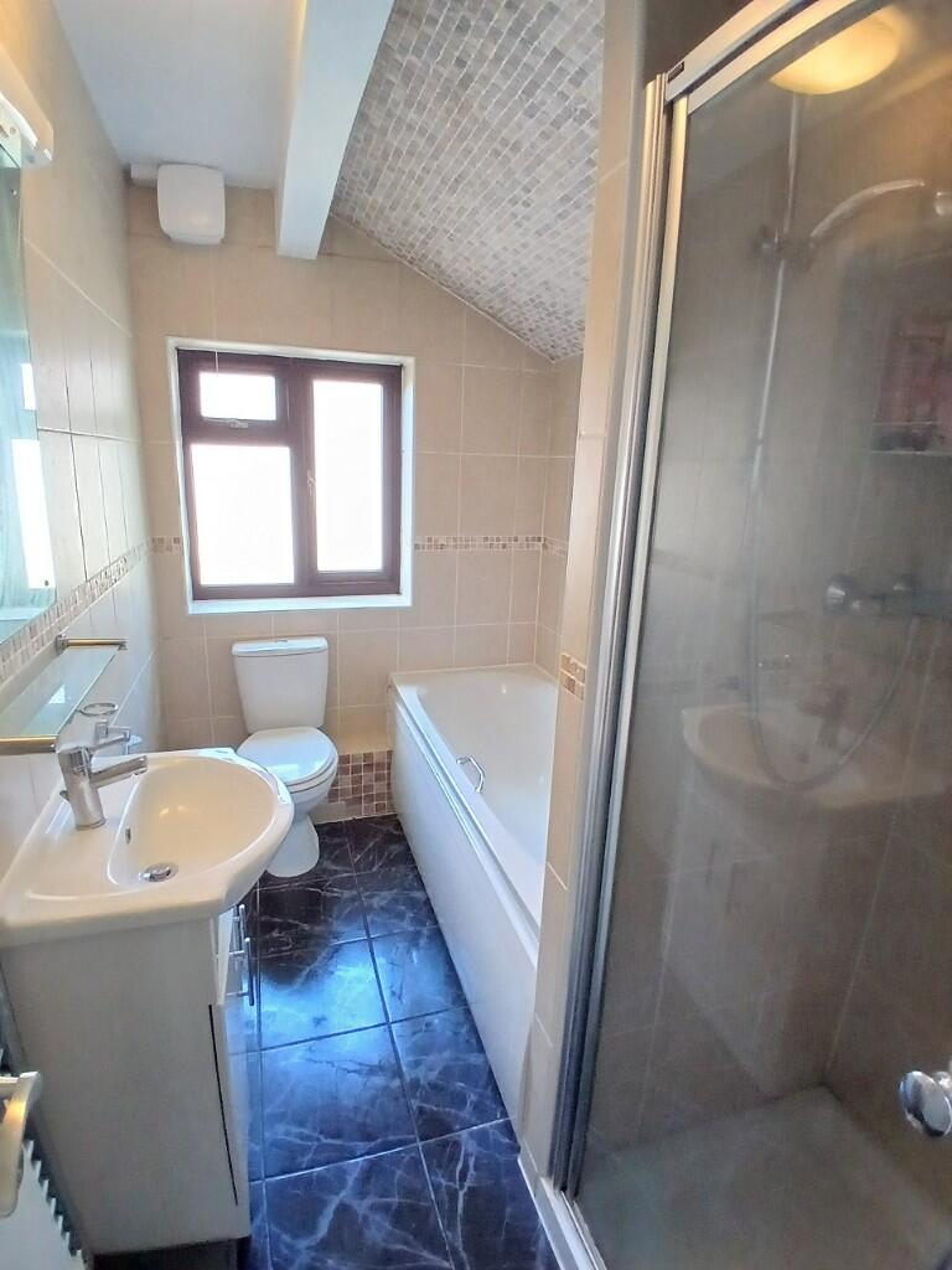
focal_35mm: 17
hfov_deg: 74.7
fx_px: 623
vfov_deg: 91.0
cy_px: 635
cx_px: 476
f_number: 2.2
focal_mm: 1.4
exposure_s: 1/33.3
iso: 320
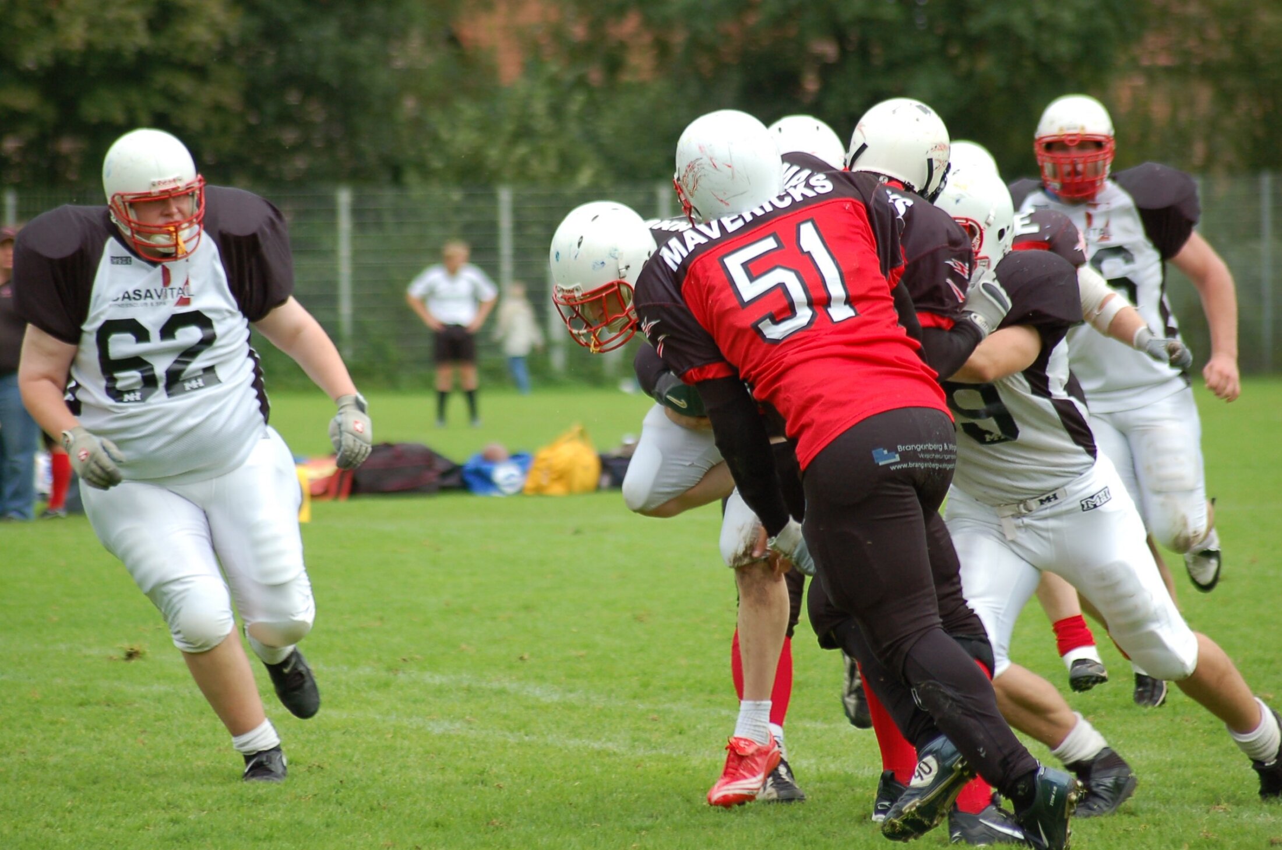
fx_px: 9064
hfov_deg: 8.1
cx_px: 641
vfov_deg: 5.4
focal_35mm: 255
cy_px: 425
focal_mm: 170
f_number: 4.8
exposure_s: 1/500
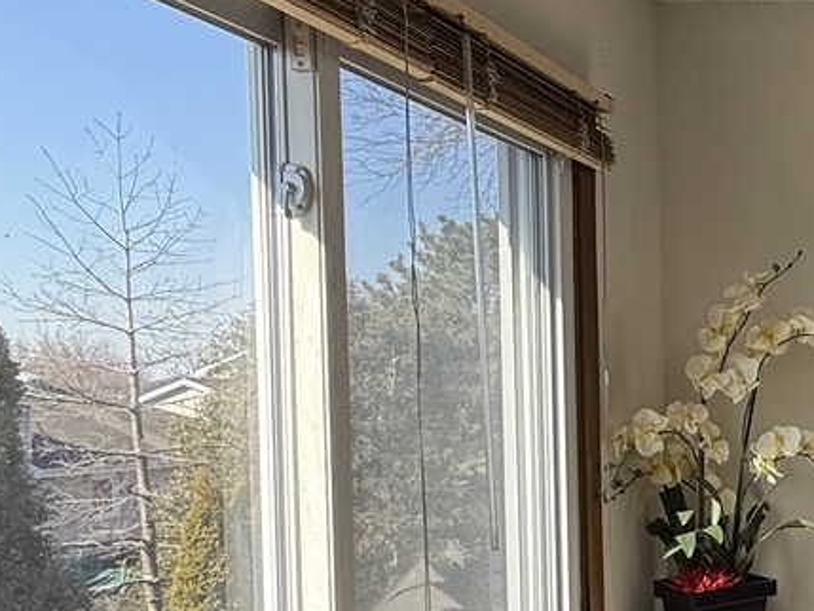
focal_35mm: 47
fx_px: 1106
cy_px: 427
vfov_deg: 30.6
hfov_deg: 31.1
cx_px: 1066
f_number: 2.2
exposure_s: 1/321
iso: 64
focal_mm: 2.22
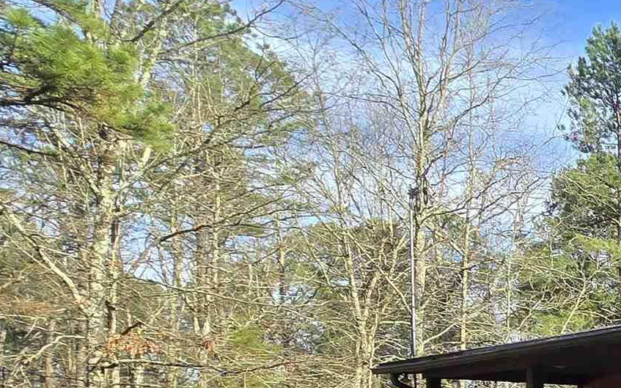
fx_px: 846
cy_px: 461
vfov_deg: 23.7
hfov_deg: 24.3
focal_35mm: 50
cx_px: 1047
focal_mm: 2.2
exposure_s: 1/681
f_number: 2.2
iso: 50
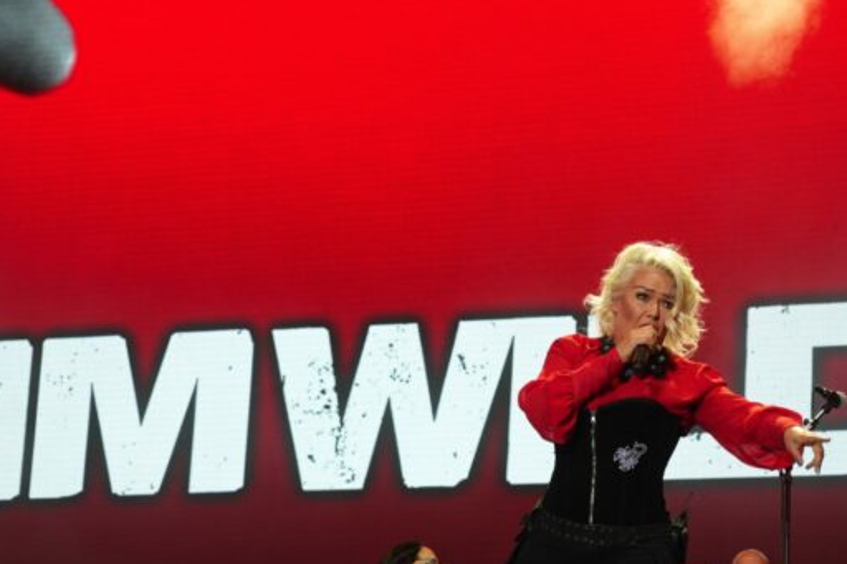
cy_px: 415
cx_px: 440
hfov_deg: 15.4
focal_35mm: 133
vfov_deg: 10.3
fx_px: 3122
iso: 100
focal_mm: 59
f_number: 4.5
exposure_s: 1/100
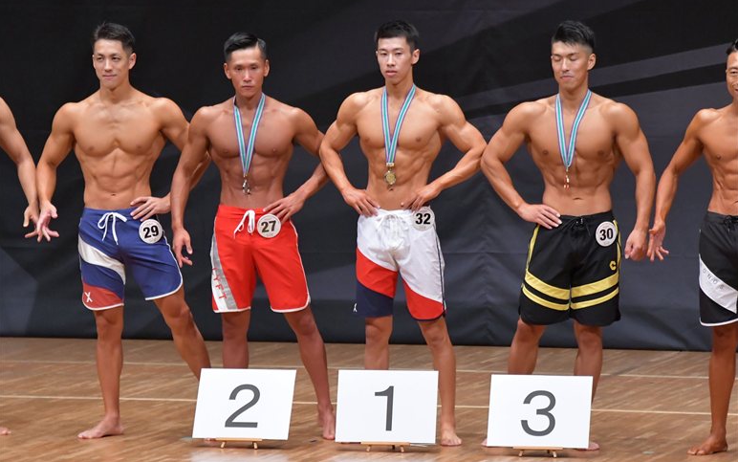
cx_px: 369
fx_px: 5553
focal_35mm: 276
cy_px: 239
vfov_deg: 4.8
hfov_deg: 7.6
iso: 6400
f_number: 5.6
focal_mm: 180
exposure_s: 1/400
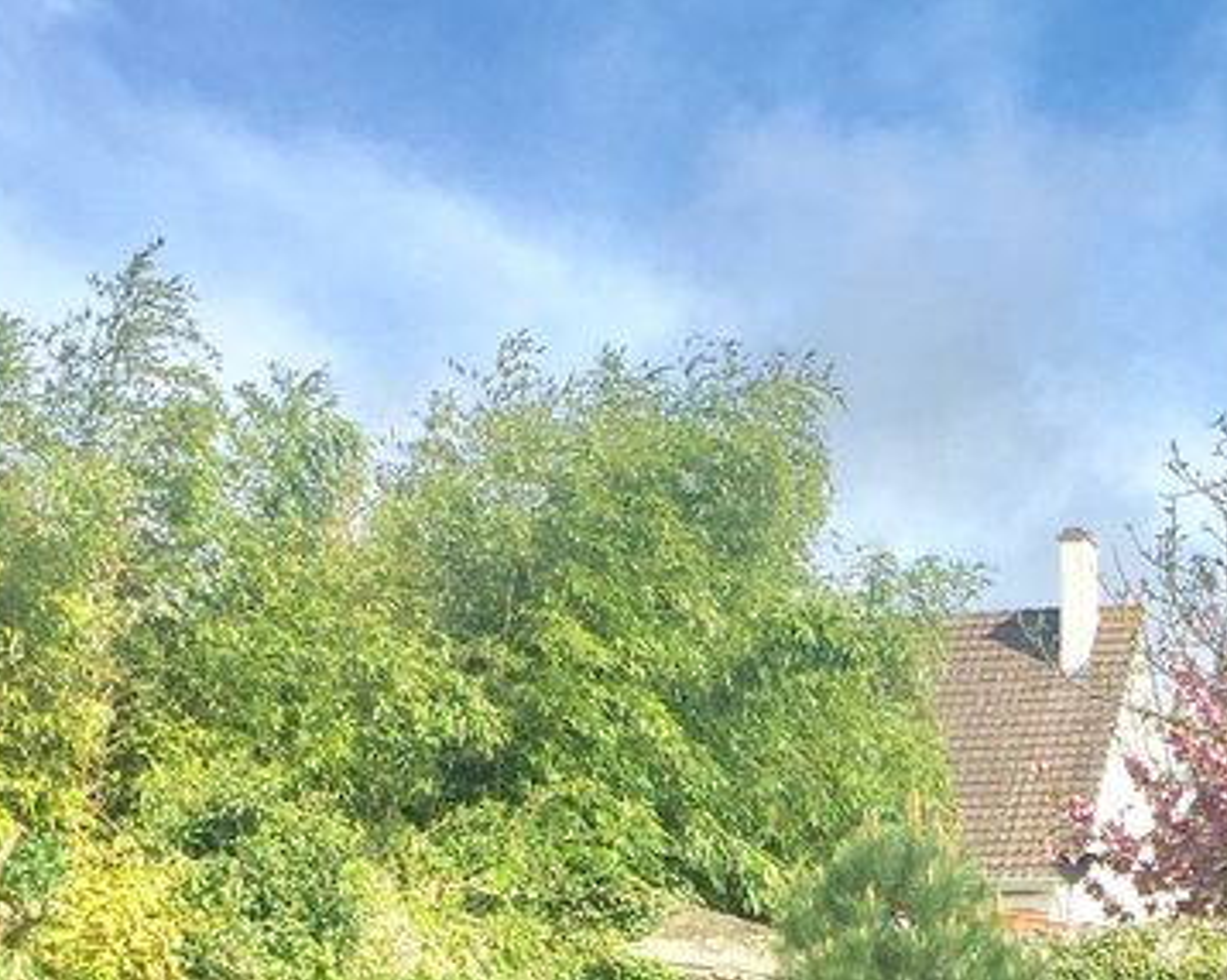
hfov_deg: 20.0
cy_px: 1347
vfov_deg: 15.3
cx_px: 963
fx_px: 3448
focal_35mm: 95
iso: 32
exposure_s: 1/2083
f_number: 2.2
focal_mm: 4.15
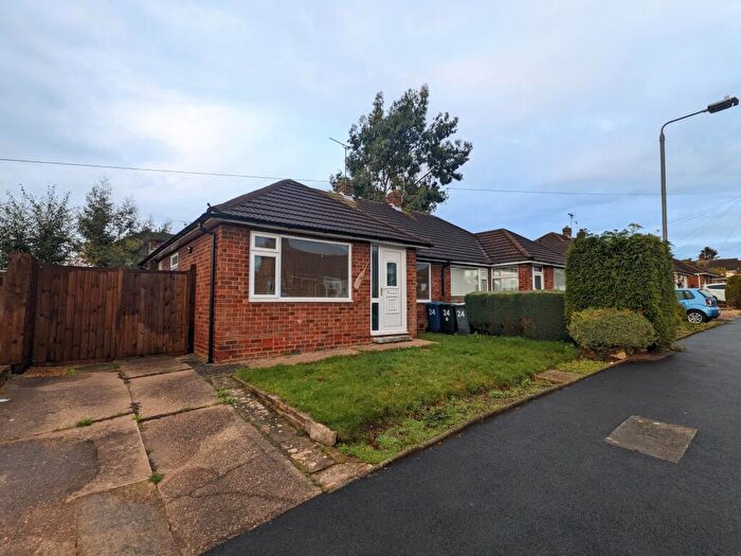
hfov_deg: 94.5
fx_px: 343
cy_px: 278
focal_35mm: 16
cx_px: 370
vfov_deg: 78.1
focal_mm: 2.22
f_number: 2.2
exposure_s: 1/444
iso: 38
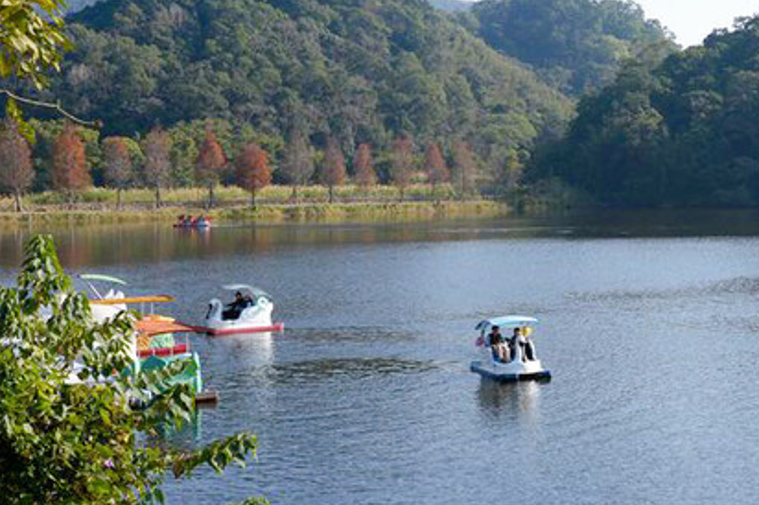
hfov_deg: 30.1
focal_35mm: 66
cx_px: 553
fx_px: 1390
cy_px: 225
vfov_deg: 20.6
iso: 320
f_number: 8
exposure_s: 1/640
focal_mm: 32
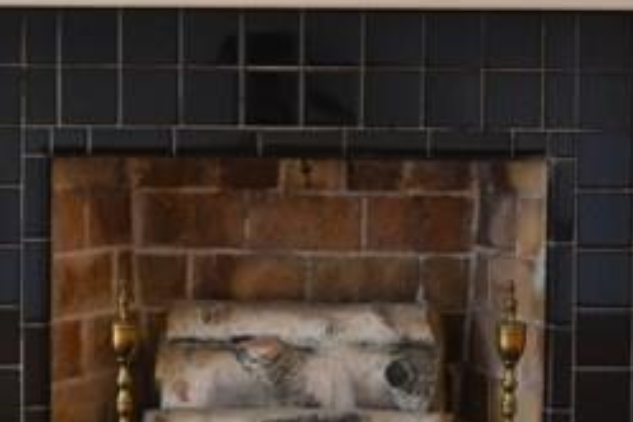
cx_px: 358
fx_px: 1899
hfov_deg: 18.9
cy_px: 172
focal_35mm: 108
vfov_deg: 12.7
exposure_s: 1/60
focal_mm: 28
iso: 1100
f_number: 4.5
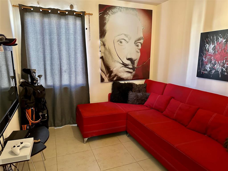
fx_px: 158
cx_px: 114
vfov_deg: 56.8
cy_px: 86
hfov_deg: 71.6
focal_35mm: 24
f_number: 1.78
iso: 800
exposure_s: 1/60
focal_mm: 6.86
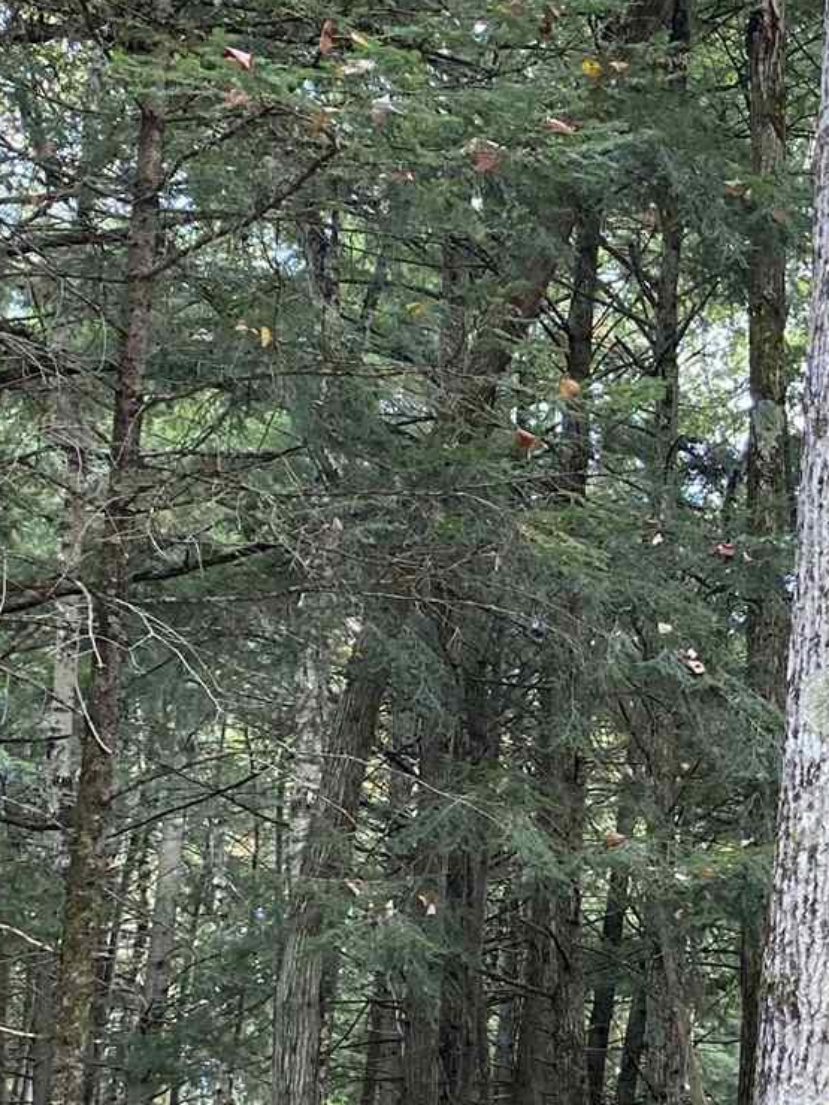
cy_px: 663
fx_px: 2586
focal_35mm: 81
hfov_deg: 17.8
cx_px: 822
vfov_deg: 24.1
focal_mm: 4.25
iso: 125
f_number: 1.8
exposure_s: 1/105
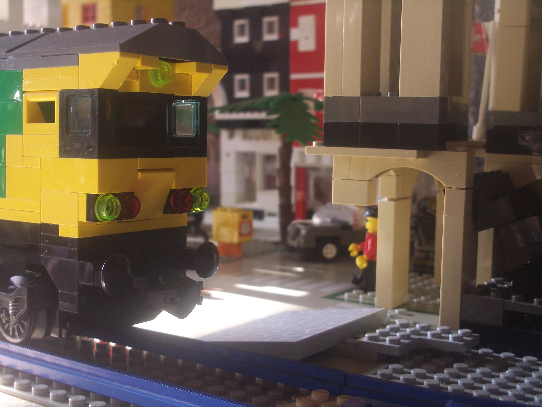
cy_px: 204
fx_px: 767
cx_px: 271
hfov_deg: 38.9
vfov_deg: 29.7
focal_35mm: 49
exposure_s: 1/40
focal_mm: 8.2
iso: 100
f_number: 3.1
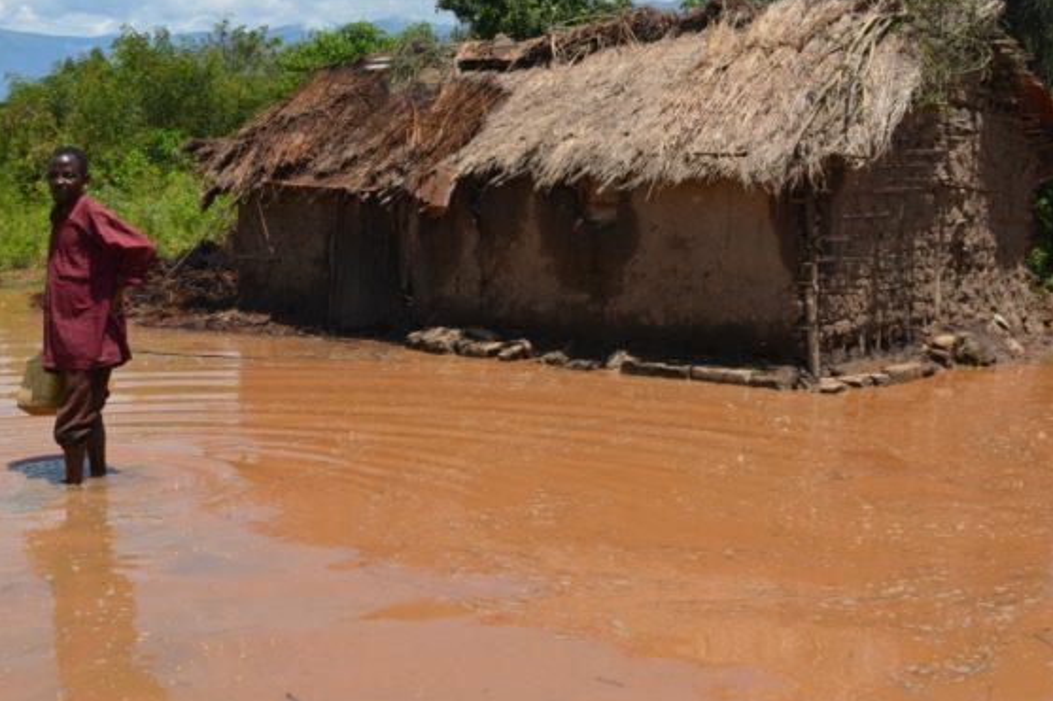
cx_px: 420
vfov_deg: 26.1
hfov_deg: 38.3
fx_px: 1511
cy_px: 295
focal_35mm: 52
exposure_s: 1/200
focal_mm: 25
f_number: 10
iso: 100
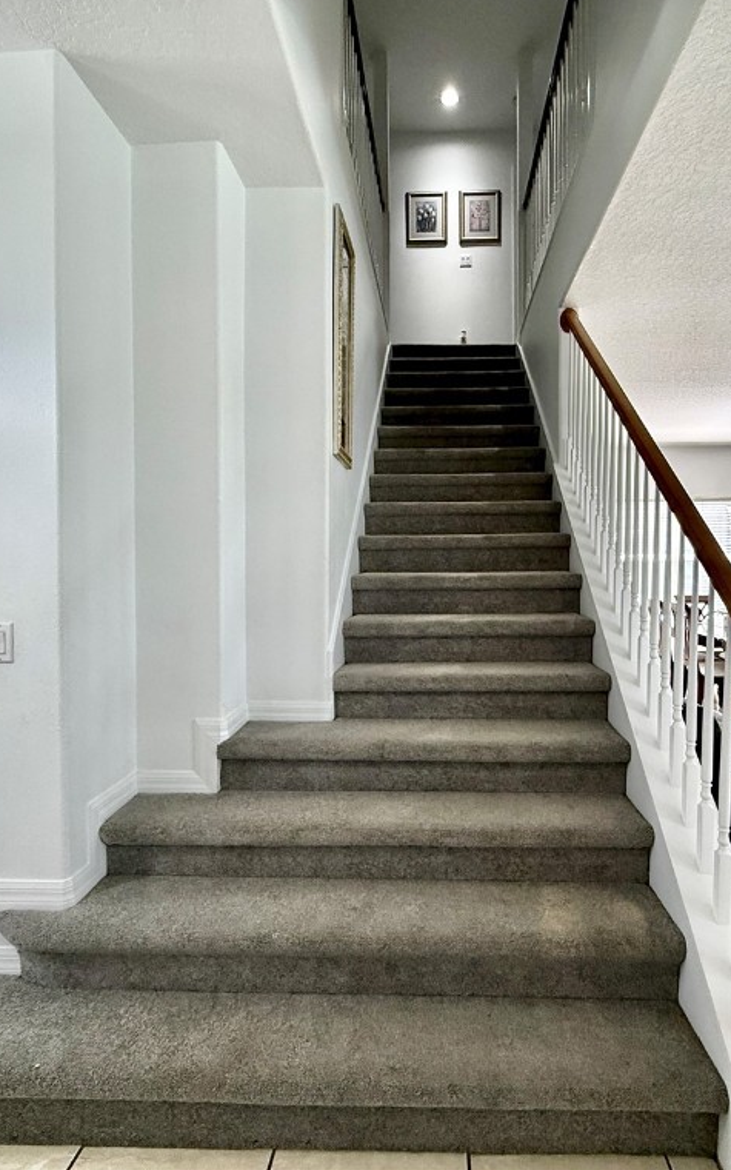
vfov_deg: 85.1
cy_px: 580
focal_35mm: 20
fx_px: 638
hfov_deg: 59.4
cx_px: 422
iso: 160
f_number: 2.2
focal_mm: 2.22
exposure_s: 1/120
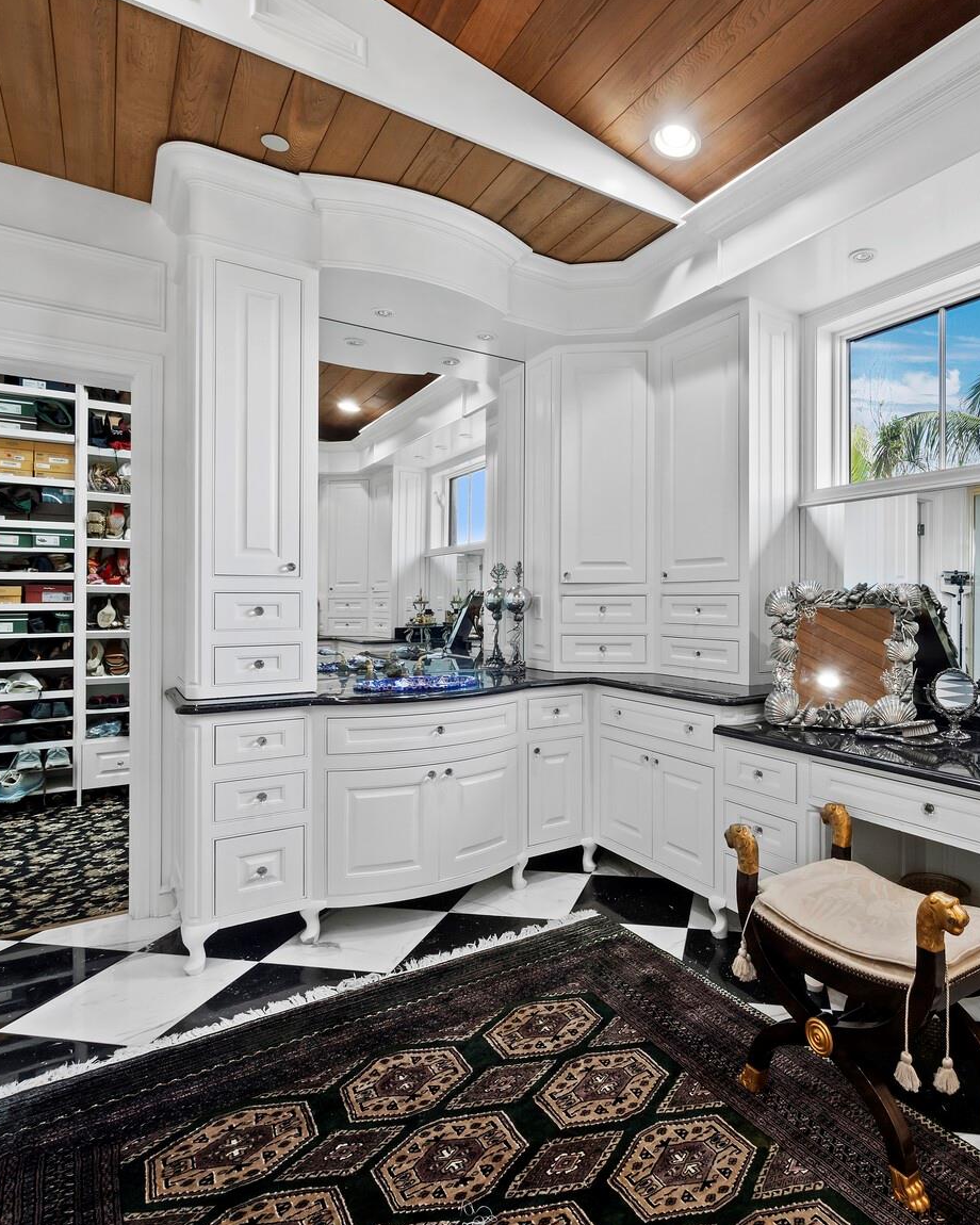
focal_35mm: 19
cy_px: 600
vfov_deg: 83.3
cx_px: 634
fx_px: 689
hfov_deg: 69.3
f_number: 11
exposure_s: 1/1.25
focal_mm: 7
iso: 200
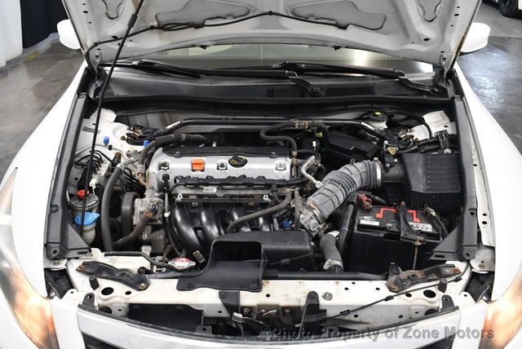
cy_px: 174
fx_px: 522
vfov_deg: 36.9
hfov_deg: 53.1
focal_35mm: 36
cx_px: 261
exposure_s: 1/125
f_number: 3.5
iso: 1800
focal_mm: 18
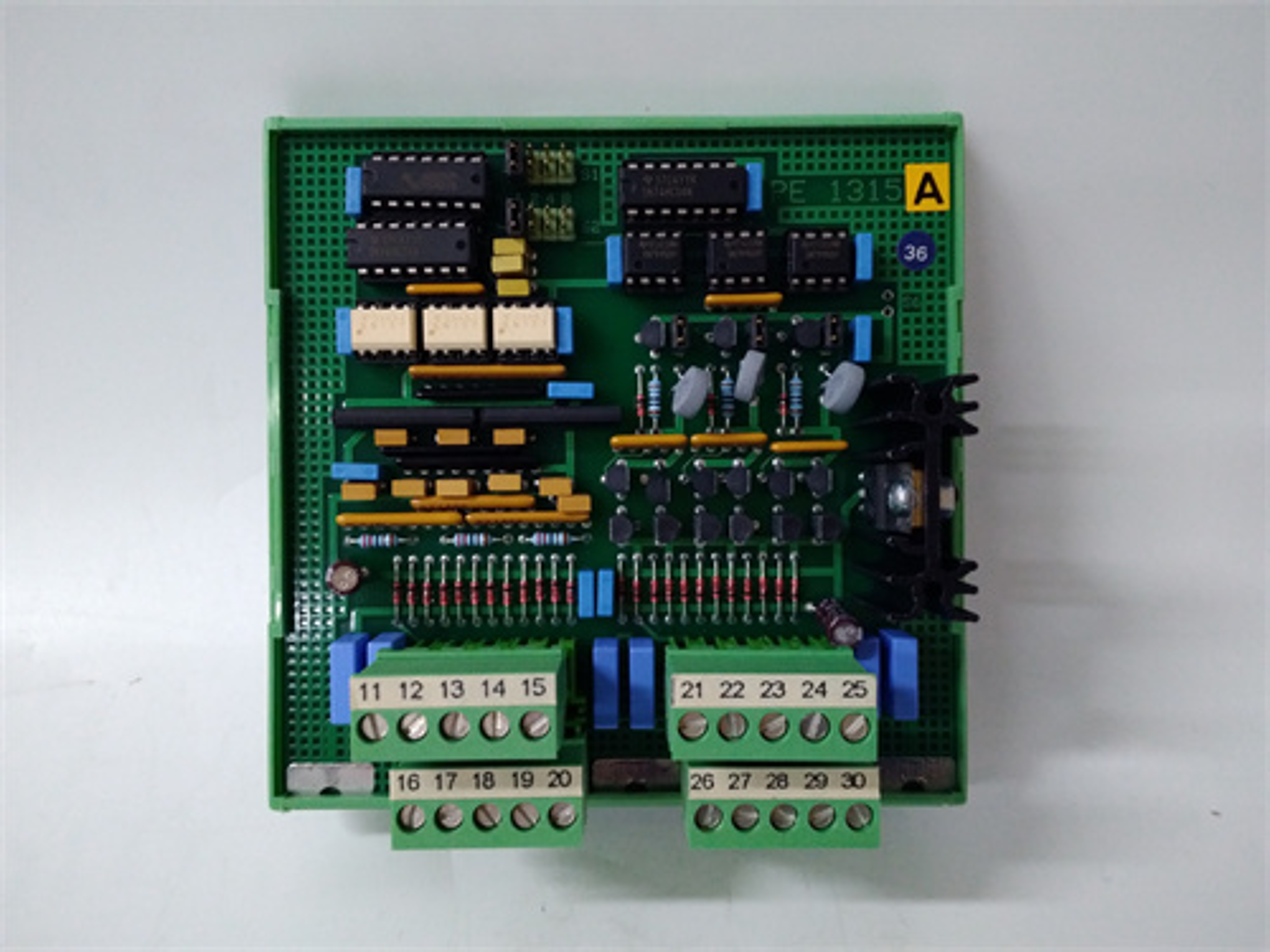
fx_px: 991
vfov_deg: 51.4
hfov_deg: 65.3
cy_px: 476
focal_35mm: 27
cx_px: 635
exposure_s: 1/33
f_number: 2
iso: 582
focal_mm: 3.79
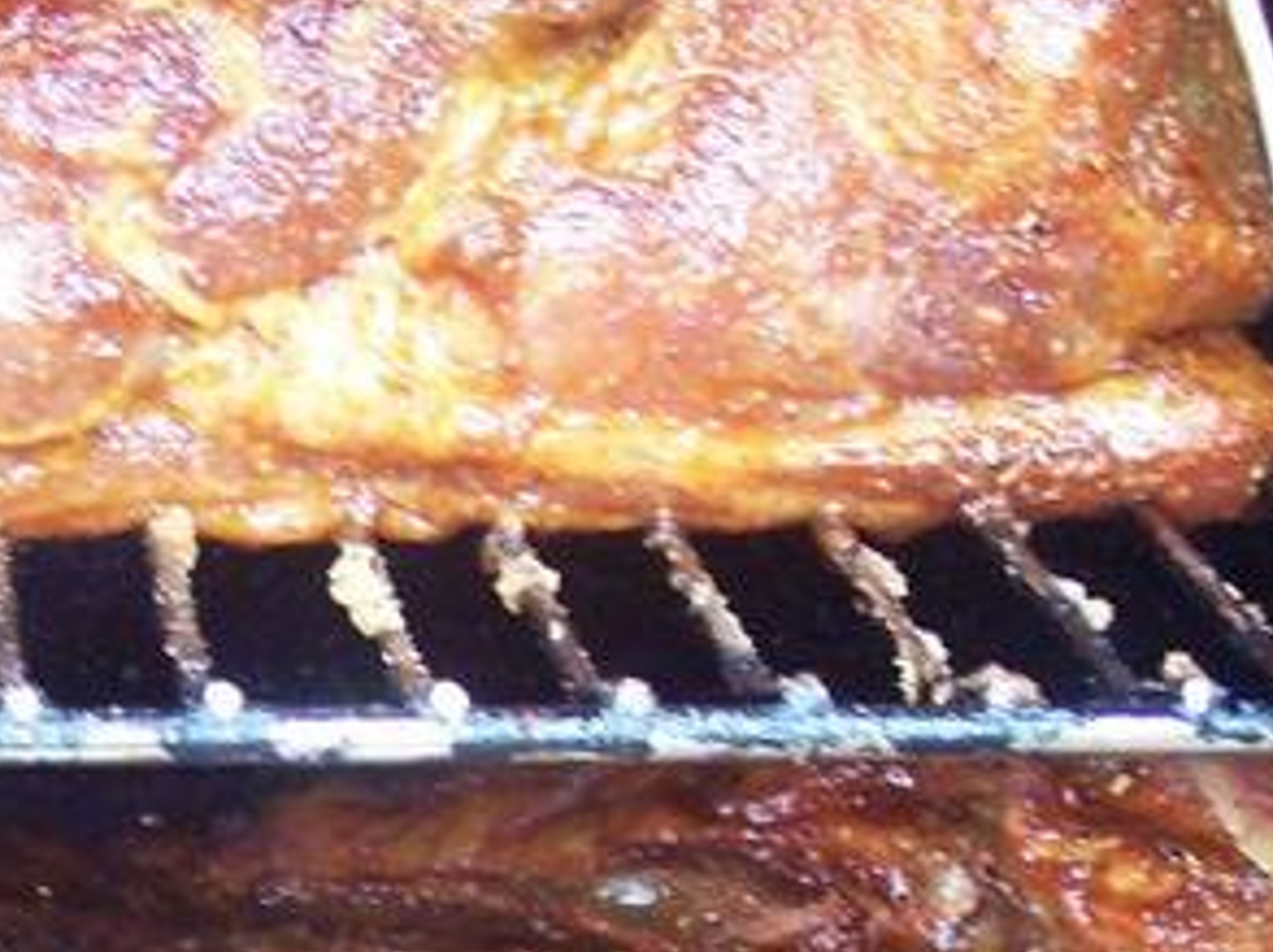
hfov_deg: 16.2
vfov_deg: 12.2
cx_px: 61
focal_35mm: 120
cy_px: 854
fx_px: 4408
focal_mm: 8
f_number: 3.4
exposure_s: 1/10
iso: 200
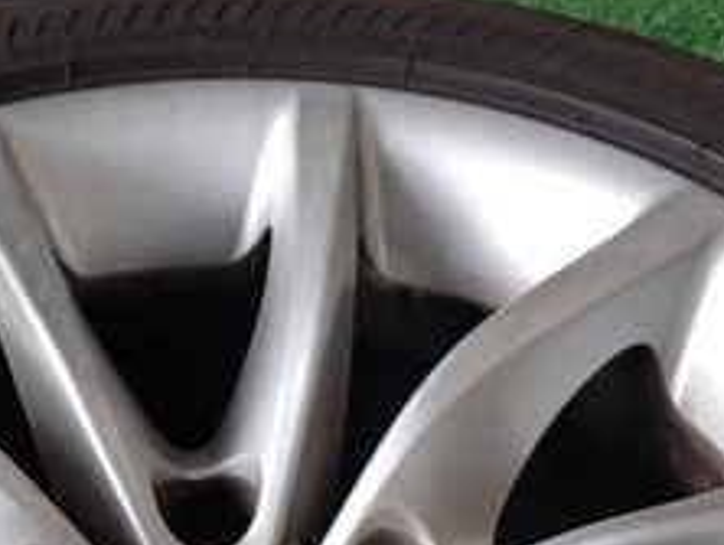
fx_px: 1696
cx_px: 209
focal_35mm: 81
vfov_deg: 17.1
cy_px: 718
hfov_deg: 23.9
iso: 200
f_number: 2.3
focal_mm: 5.4
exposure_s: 1/30
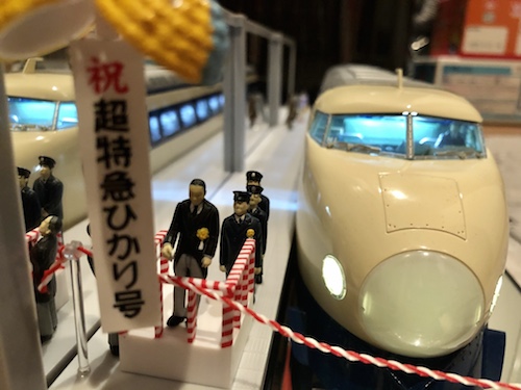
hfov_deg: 63.4
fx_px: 421
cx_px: 260
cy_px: 195
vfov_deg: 49.7
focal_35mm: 28
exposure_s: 1/8
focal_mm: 4
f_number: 1.8
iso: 80
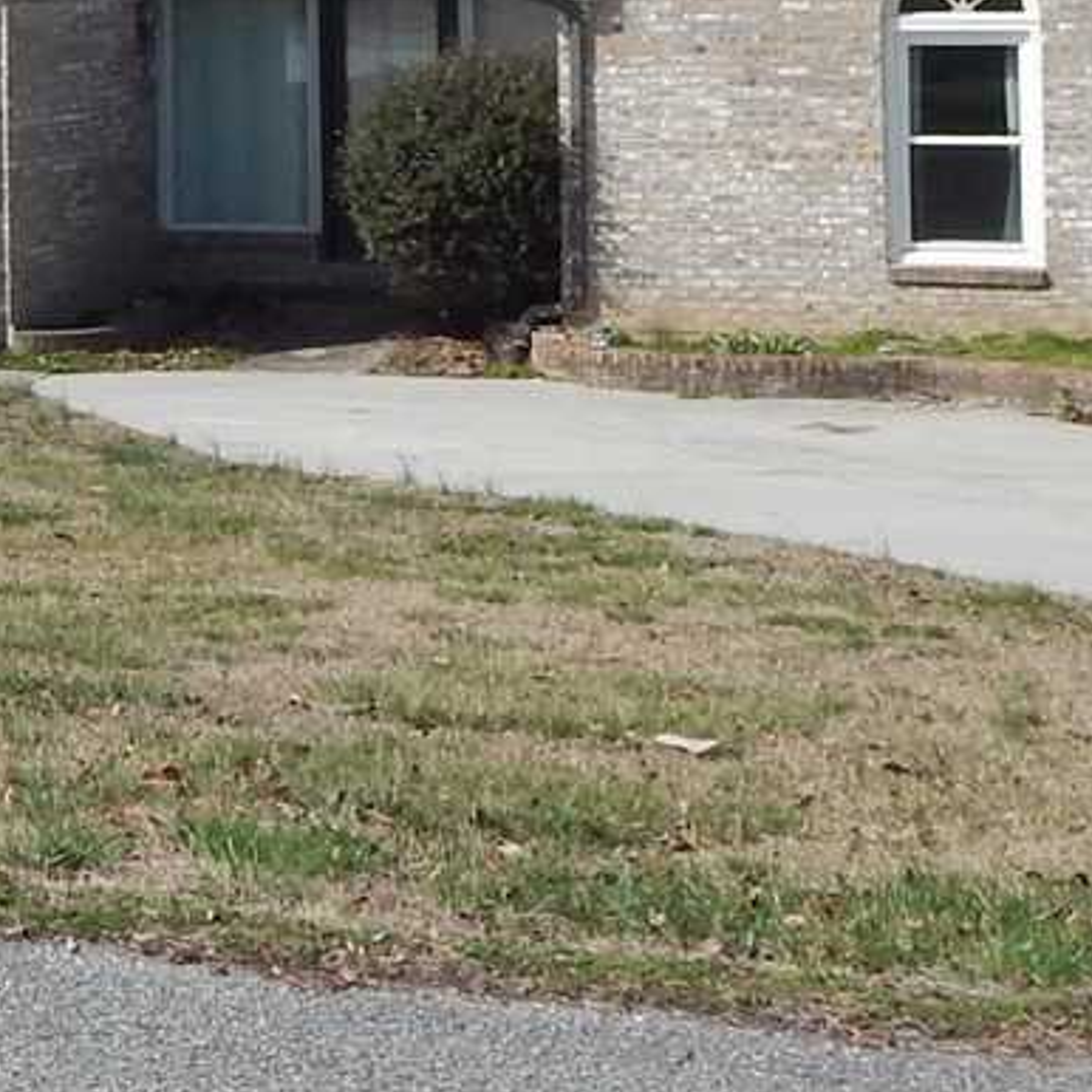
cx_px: -376
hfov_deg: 15.3
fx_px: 3855
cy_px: -99
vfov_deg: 15.7
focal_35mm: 108
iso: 125
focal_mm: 4
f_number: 6
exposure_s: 1/640
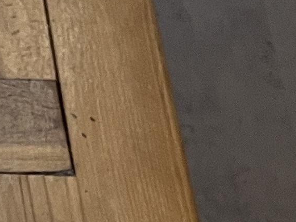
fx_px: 1573
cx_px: -505
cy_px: 663
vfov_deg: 7.2
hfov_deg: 9.2
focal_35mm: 184
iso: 160
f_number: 1.6
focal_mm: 5.1
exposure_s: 1/60
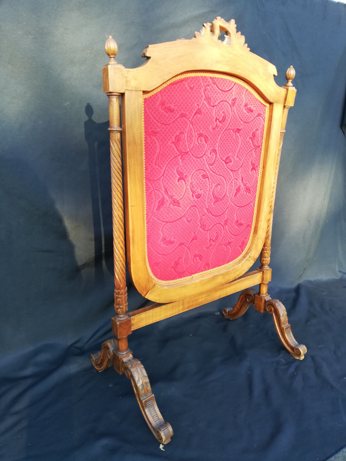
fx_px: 347
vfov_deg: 67.3
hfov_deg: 53.1
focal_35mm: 26
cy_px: 230
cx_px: 173
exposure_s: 1/50
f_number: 2.2
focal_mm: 3.81
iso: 50
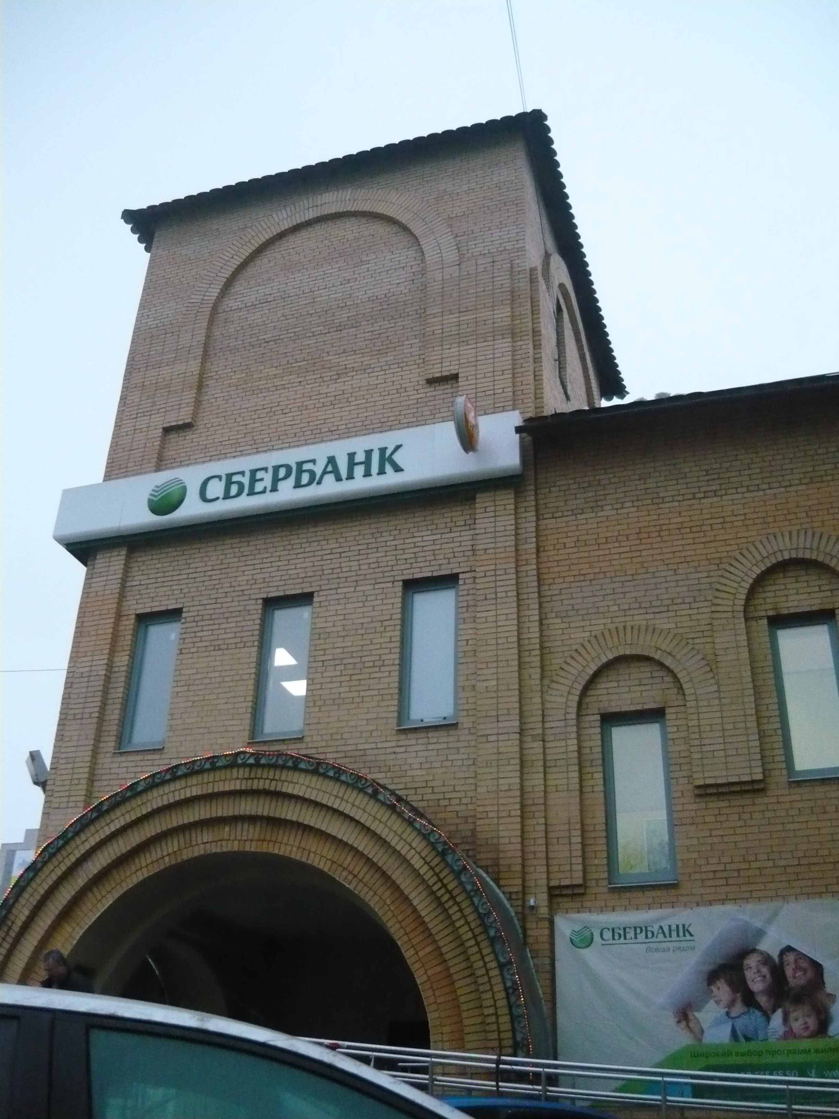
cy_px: 560
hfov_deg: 42.9
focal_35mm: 33
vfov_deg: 55.4
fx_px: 1066
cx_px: 420
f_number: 2.8
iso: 800
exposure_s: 1/400
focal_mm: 5.5
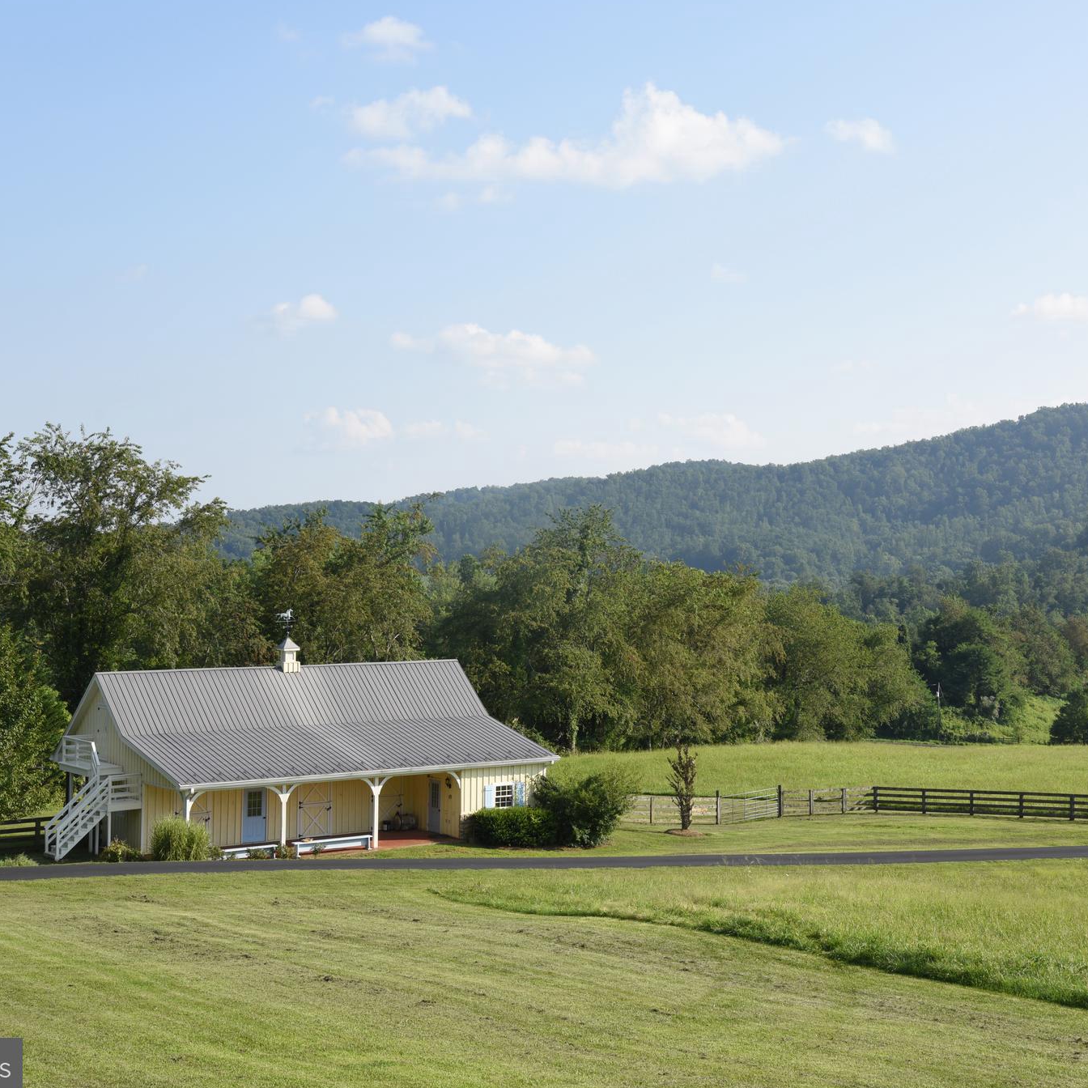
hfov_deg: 29.9
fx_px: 2027
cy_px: 544
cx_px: 672
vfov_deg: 30.0
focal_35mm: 57
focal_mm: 44
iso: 100
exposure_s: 1/125
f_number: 8
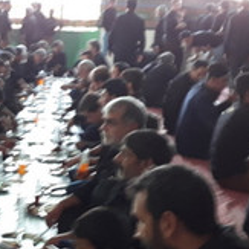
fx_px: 594
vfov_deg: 23.5
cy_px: 169
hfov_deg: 22.3
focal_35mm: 73
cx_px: -31
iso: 160
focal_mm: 3.6
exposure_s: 1/20
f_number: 1.9
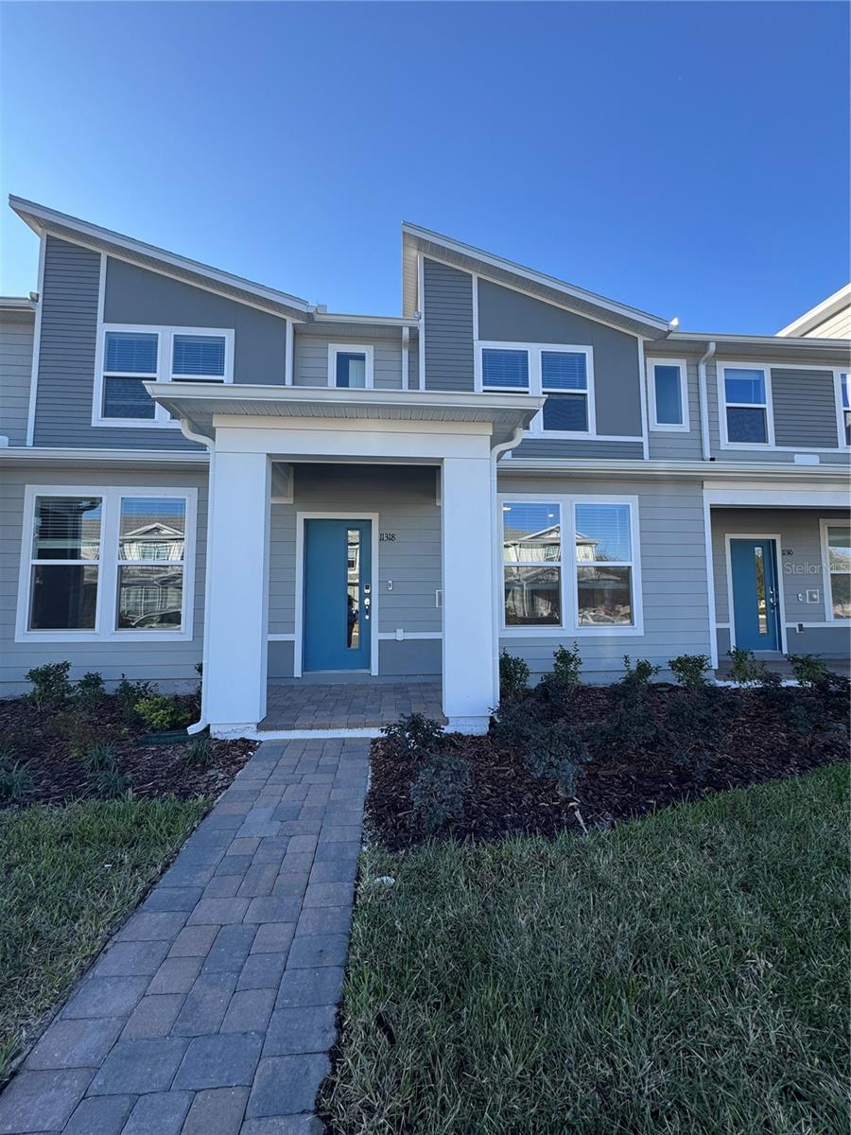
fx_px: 459
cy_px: 568
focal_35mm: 14
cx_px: 426
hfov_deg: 85.7
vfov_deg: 102.1
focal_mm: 2.22
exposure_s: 1/453
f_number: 2.2
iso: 40
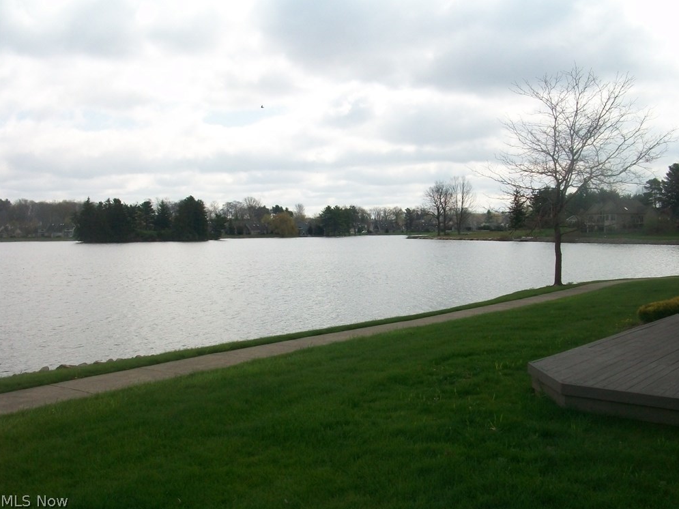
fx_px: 686
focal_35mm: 35
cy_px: 250
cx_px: 347
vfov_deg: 40.7
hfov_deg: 52.6
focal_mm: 5.7
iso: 80
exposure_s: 1/500
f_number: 5.5
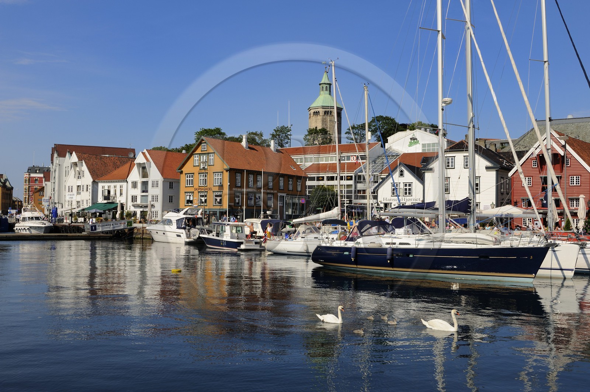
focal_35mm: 38
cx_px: 295
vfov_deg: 35.0
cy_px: 196
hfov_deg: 50.7
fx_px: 622
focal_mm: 38
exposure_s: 1/160
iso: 200
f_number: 18
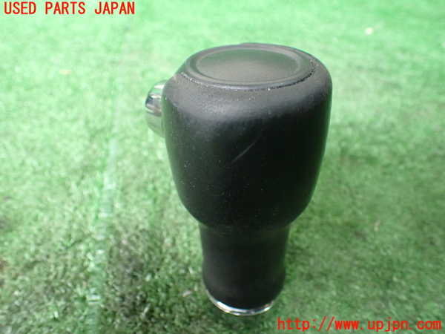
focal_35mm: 30
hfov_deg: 60.0
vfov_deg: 46.8
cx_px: 222
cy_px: 167
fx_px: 386
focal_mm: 5.4
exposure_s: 1/50
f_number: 2.3
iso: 800
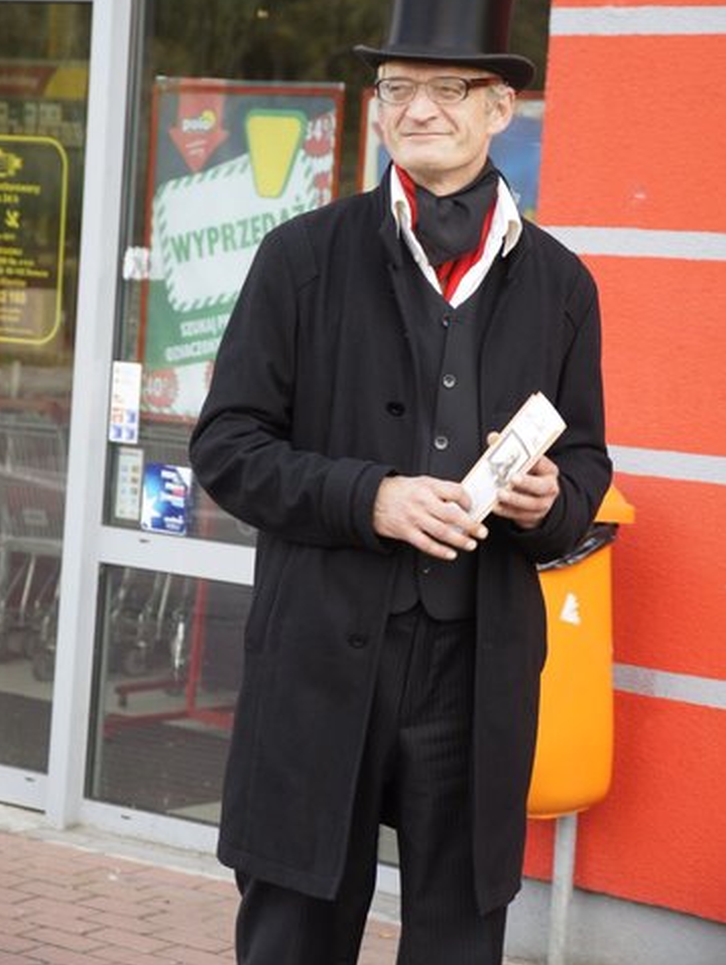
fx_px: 2765
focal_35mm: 99
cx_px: 360
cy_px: 428
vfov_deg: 19.8
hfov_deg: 15.0
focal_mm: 60
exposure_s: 1/60
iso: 100
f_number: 4
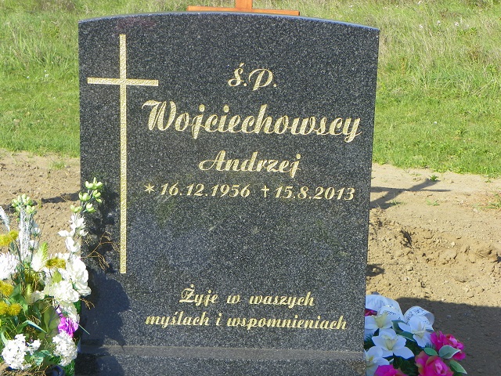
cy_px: 188
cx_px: 250
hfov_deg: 21.8
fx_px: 1303
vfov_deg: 16.4
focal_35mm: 90
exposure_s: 1/200
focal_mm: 16
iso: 64
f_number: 4.5
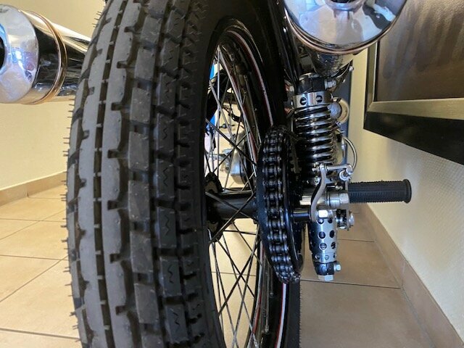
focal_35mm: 26
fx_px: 349
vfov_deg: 53.1
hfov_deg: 67.3
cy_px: 174
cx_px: 232
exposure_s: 1/25
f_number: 1.8
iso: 500
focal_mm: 4.25
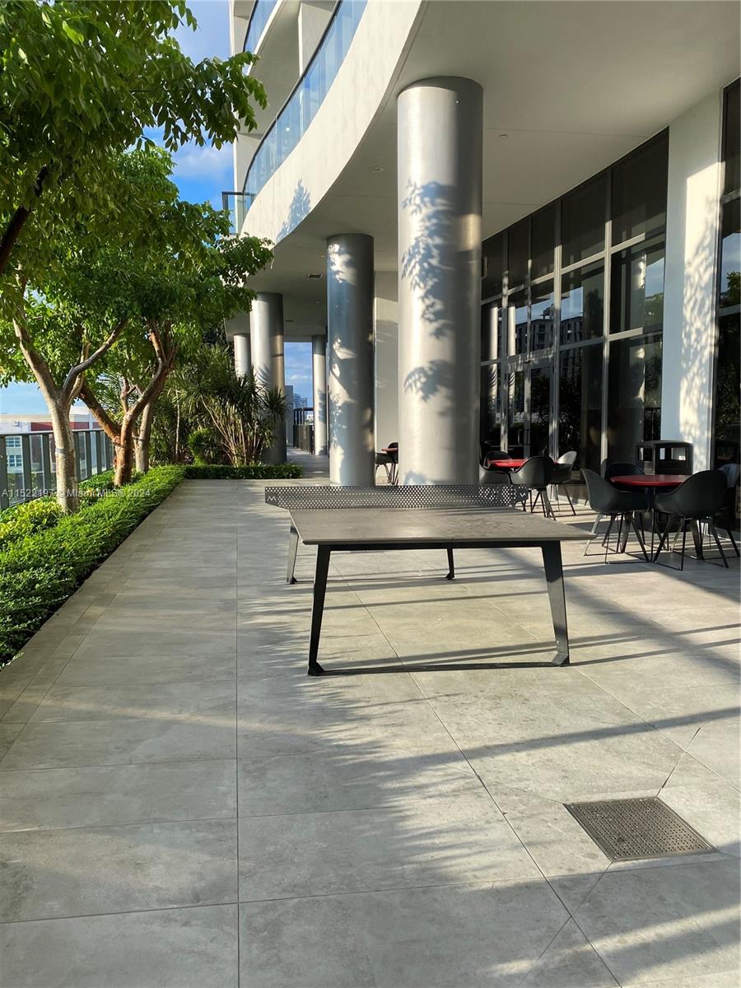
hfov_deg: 53.1
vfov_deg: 67.3
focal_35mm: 26
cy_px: 494
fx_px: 742
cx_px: 370
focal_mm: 4.25
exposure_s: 1/719
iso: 32
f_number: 1.8
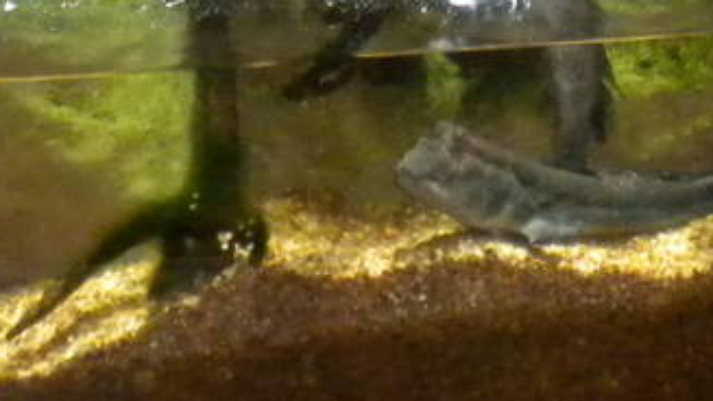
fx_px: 3725
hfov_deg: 10.9
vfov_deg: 5.9
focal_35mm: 197
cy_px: -615
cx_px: 602
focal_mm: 6.6
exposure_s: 1/17.1
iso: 400
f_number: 3.5
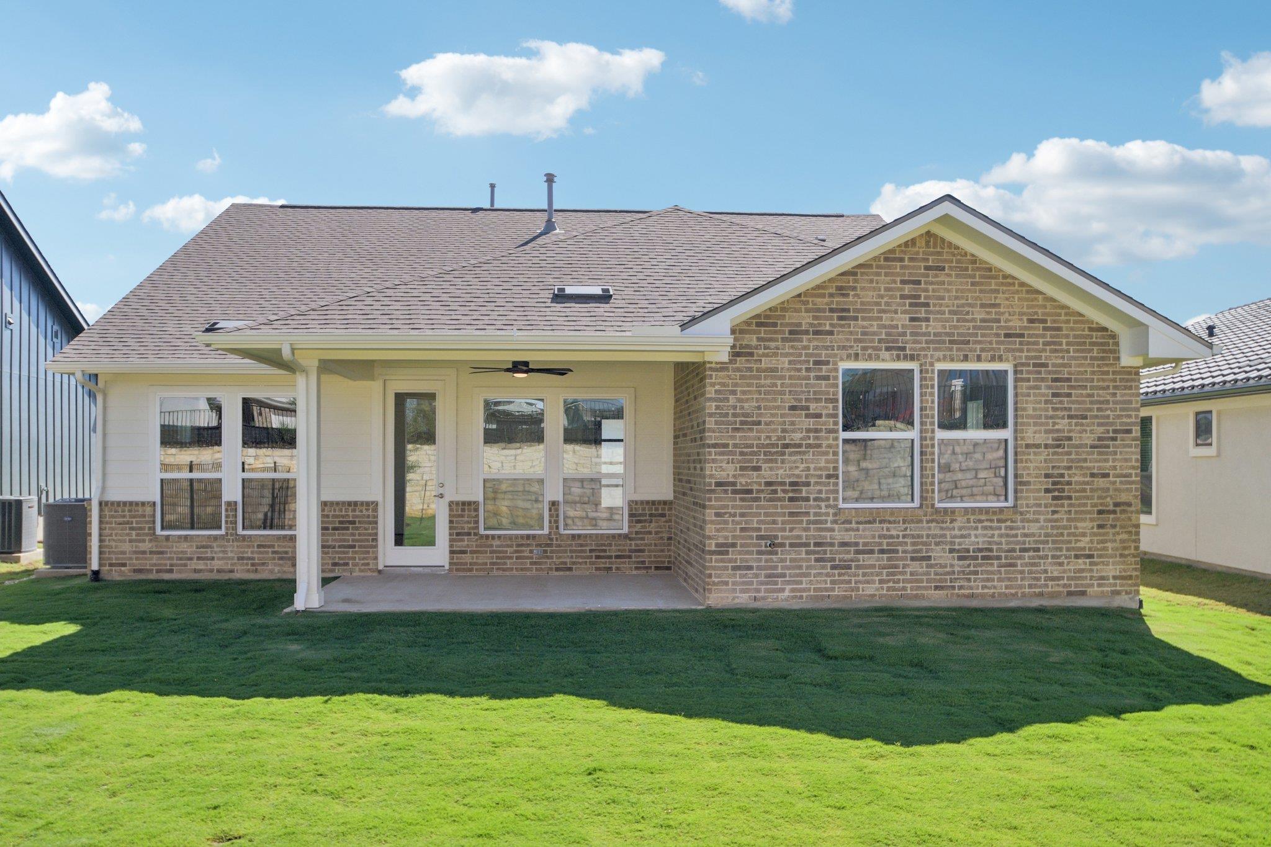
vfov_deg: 46.4
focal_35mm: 28
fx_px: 988
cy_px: 424
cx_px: 636
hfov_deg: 65.5
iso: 400
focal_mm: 19
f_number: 8
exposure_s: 1/400
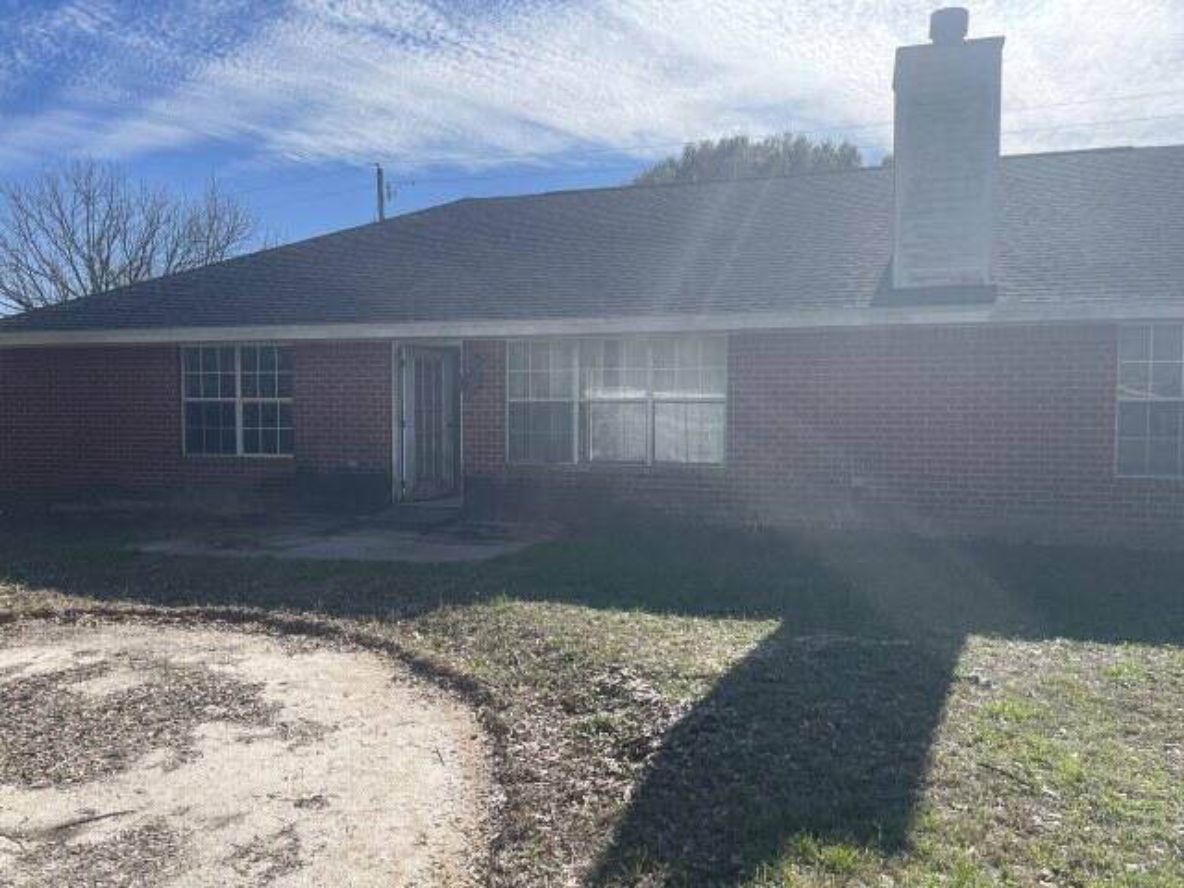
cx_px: 592
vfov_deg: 53.1
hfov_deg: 67.3
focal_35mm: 26
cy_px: 444
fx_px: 889
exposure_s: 1/3861
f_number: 1.6
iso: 32
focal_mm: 4.2
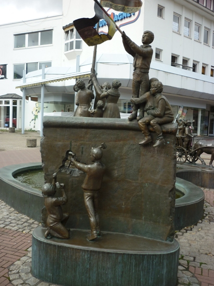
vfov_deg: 55.4
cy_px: 143
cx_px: 107
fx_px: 272
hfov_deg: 42.9
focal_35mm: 33
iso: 80
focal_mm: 5.5
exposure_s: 1/400
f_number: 2.8
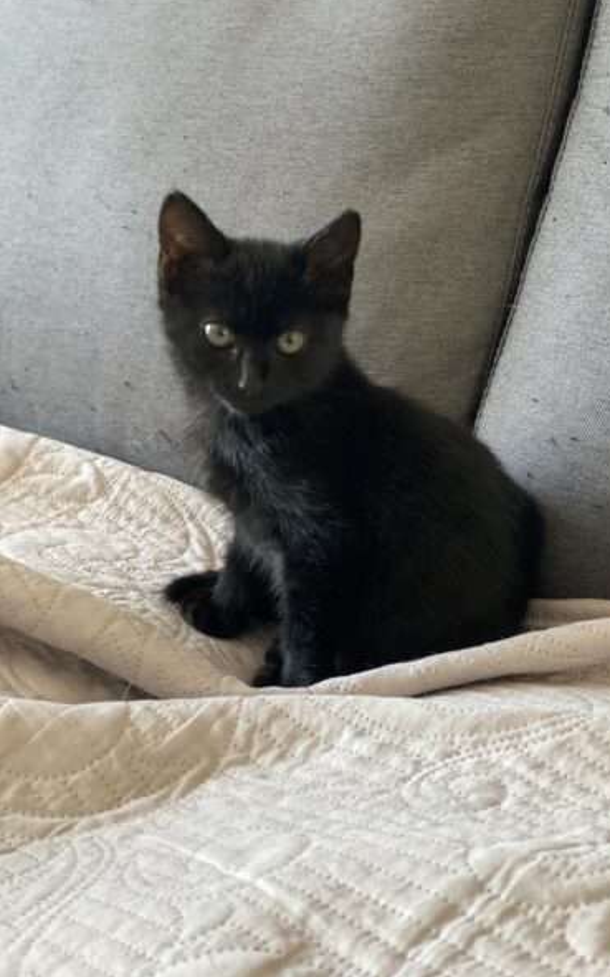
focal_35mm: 56
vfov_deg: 36.3
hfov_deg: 23.1
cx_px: 370
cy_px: 486
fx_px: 1491
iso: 200
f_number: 2
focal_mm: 6
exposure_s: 1/40
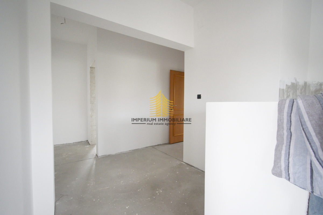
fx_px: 135
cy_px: 108
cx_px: 162
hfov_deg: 100.4
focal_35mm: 15
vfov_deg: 77.3
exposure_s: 1/25
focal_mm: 10
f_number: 4.5
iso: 720
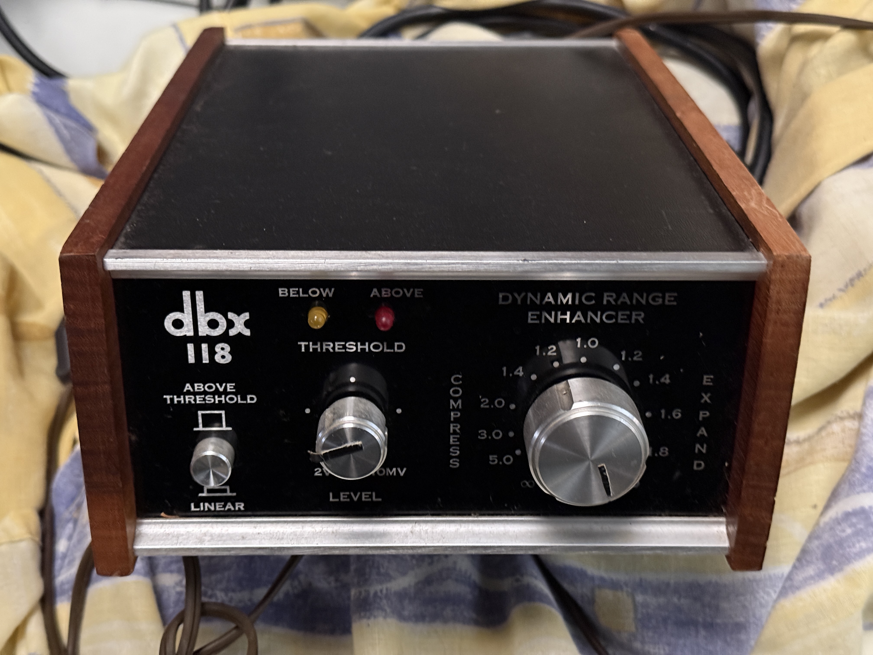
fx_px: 1211
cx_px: 436
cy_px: 328
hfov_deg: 39.7
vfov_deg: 30.3
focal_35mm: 48
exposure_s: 1/20
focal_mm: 6.76
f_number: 1.78
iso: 640
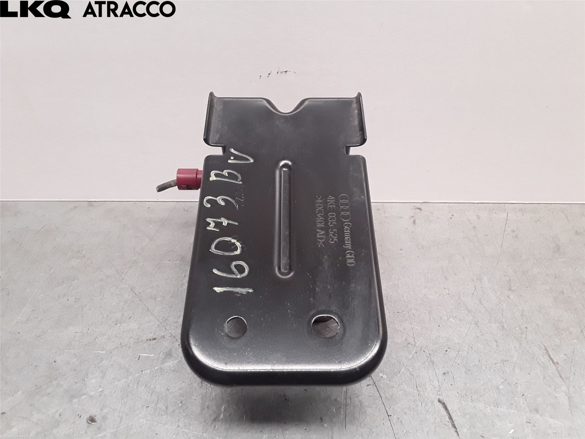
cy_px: 220
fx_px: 473
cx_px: 292
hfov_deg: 63.4
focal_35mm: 28
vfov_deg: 49.7
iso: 100
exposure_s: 1/100
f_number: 1.9
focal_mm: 2.91
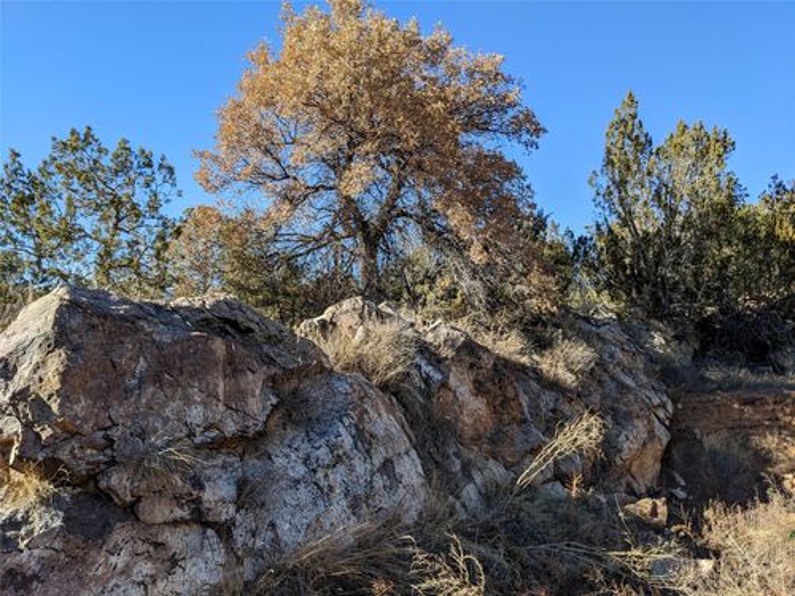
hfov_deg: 65.3
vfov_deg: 51.4
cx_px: 398
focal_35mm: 27
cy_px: 298
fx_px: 620
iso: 63
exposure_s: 1/1466
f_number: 1.73
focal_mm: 4.38
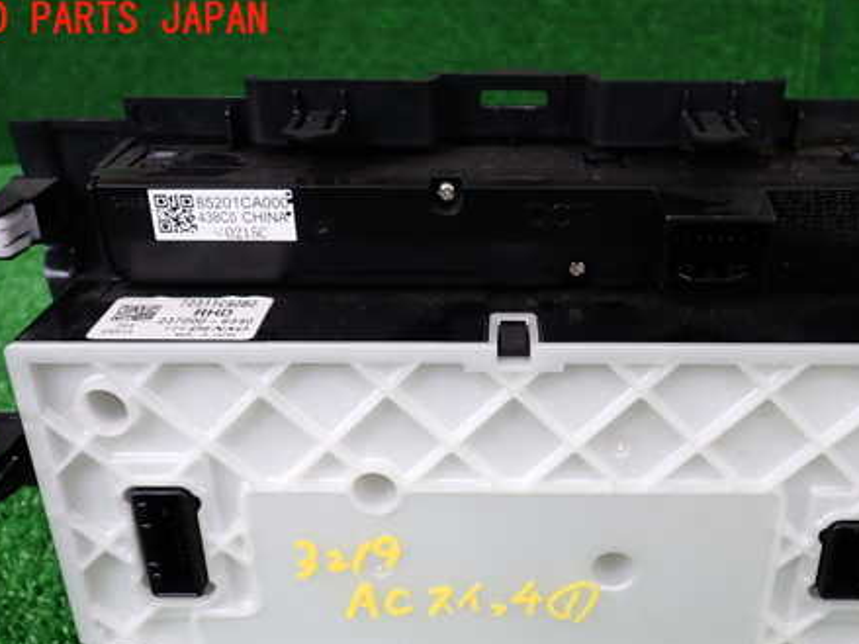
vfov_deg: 34.7
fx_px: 1017
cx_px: 499
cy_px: 437
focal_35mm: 41
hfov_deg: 45.6
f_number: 2.3
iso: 100
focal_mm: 5.4
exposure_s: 1/160
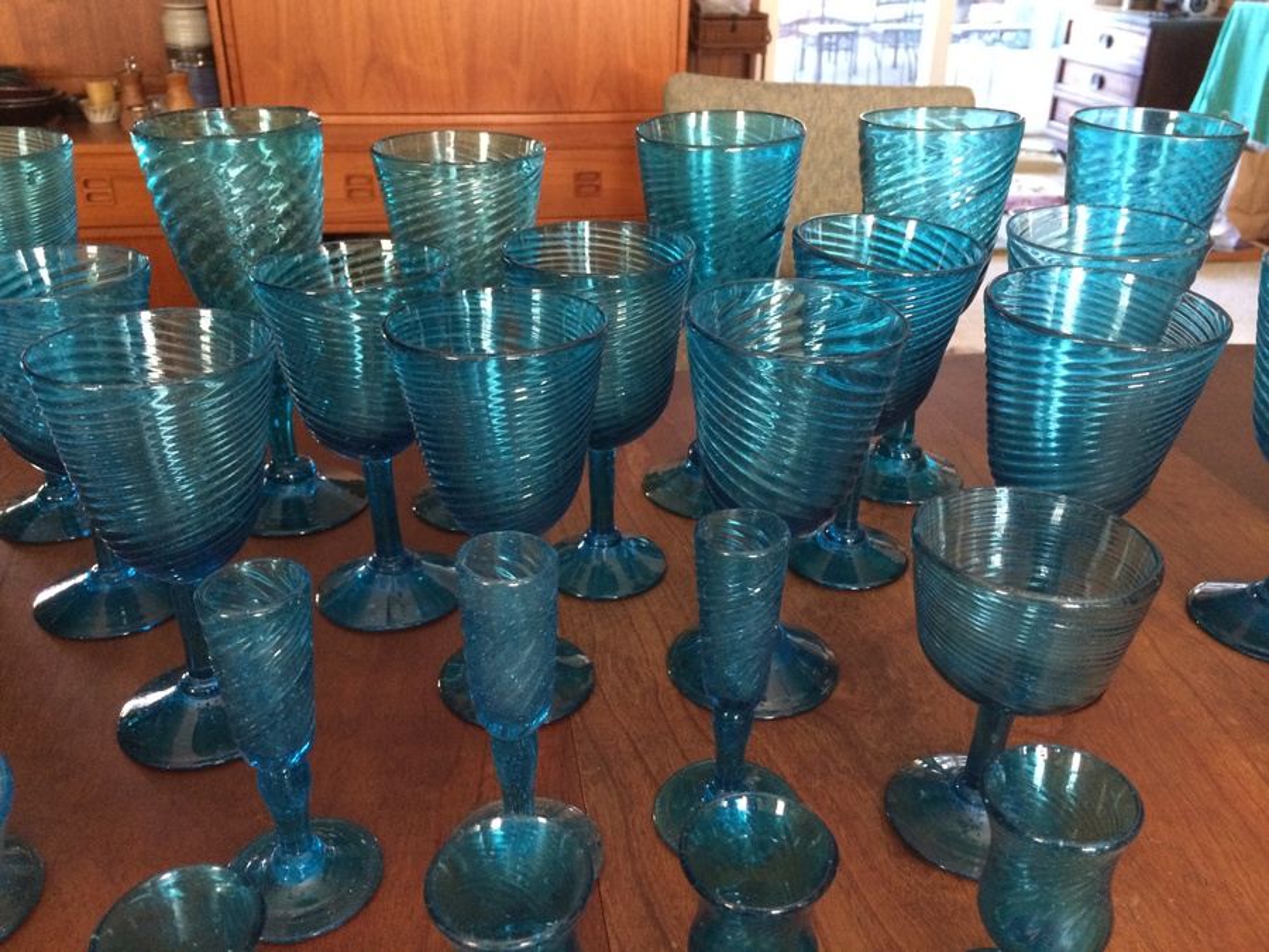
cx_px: 634
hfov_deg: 60.0
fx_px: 1100
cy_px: 476
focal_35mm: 30
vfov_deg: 46.8
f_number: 2.2
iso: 320
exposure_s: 1/30
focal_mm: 4.12
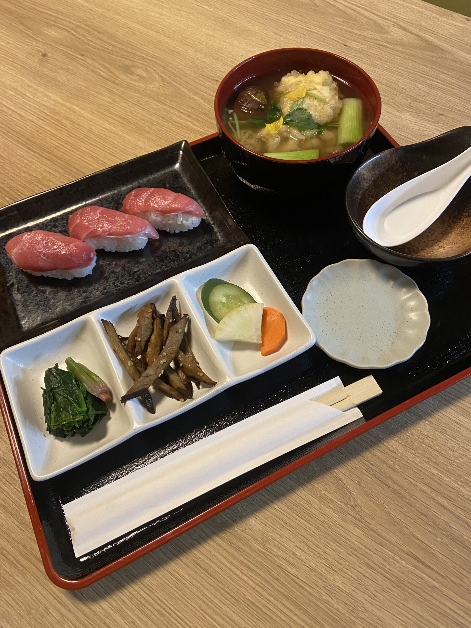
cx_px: 236
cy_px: 314
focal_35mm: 26
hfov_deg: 53.1
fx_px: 472
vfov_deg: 67.3
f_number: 1.8
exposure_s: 1/50
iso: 250
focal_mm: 4.25
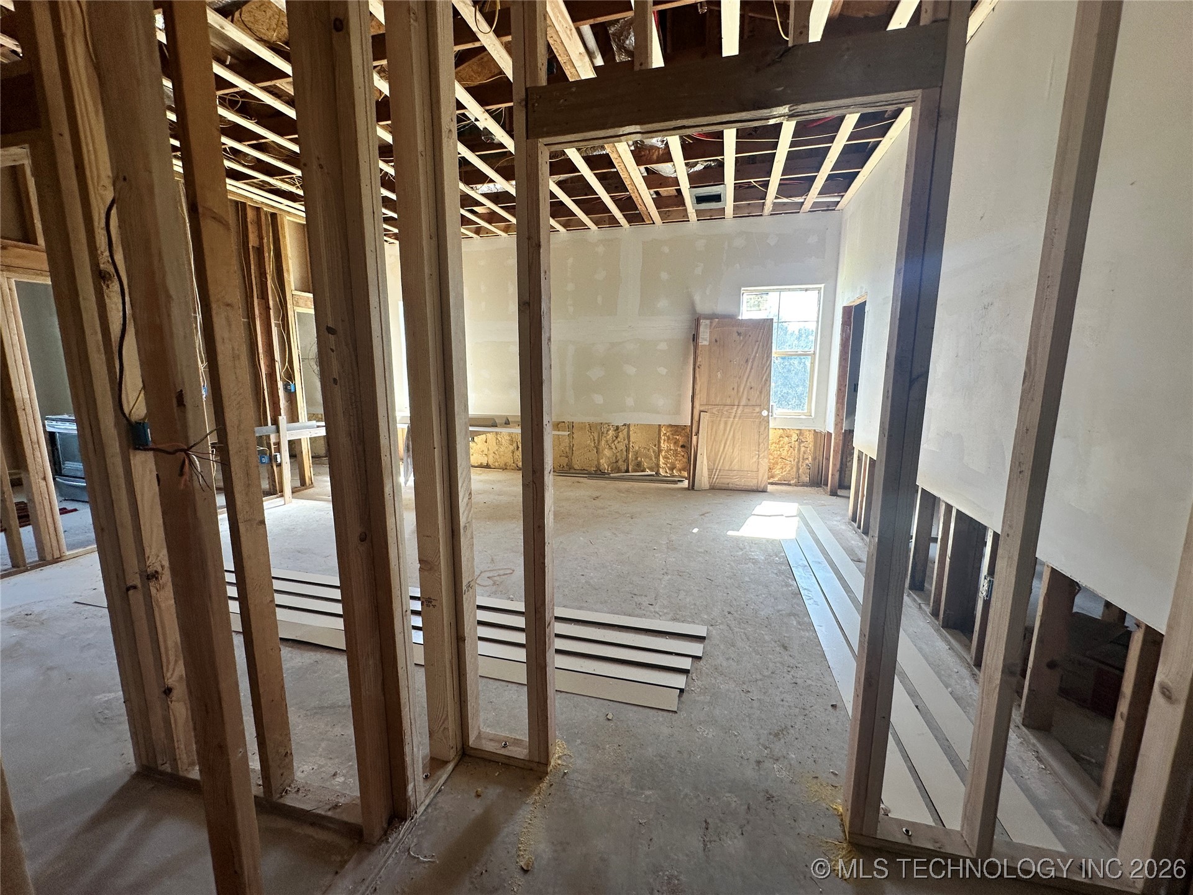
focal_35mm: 14
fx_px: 482
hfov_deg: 102.1
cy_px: 448
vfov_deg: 85.7
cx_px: 596
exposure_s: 1/99
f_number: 2.2
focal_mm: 2.22
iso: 80
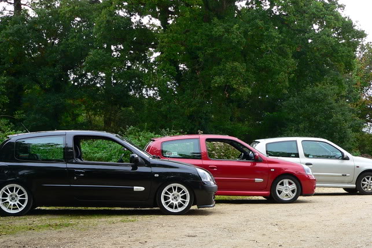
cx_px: 185
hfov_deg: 30.5
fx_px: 682
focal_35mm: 66
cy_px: 170
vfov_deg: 20.5
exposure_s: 1/60
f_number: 2.8
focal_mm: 8.5
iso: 80
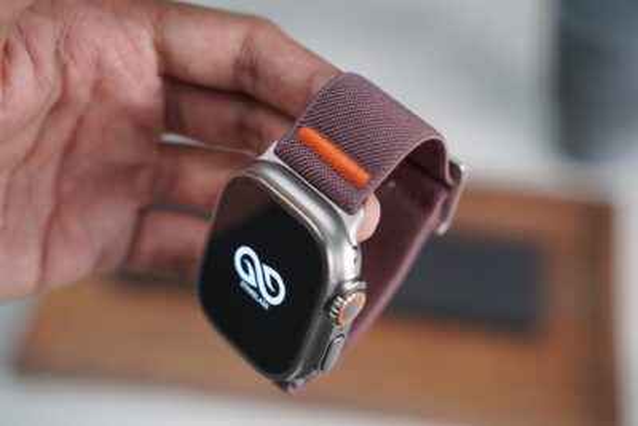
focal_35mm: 62
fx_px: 1099
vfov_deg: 21.9
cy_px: 213
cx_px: 319
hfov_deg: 32.4
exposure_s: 1/90
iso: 2000
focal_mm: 62
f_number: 4
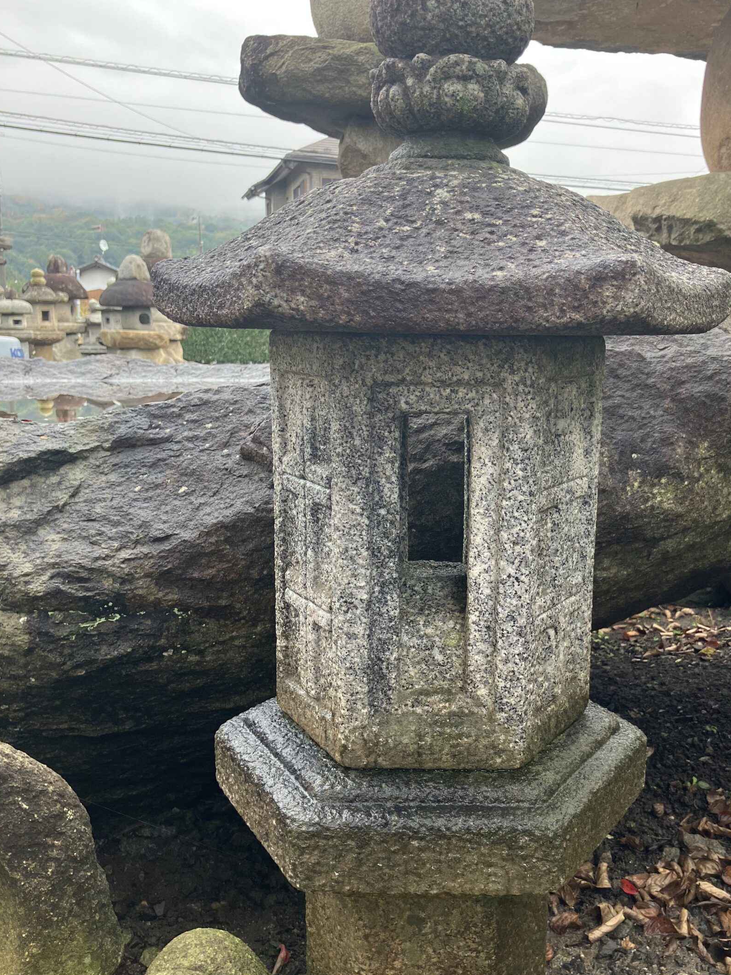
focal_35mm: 34
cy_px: 529
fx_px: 957
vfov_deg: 53.9
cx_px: 439
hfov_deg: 41.6
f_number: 1.8
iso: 40
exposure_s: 1/133
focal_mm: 3.99
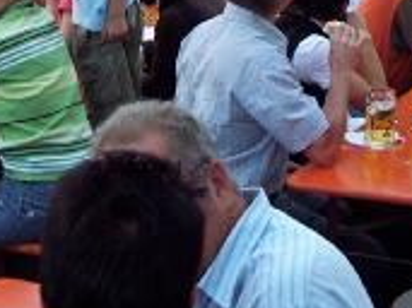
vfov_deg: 12.5
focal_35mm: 114
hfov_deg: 17.3
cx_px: 202
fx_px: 1356
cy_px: -122
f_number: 3.4
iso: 100
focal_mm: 8
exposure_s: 1/60
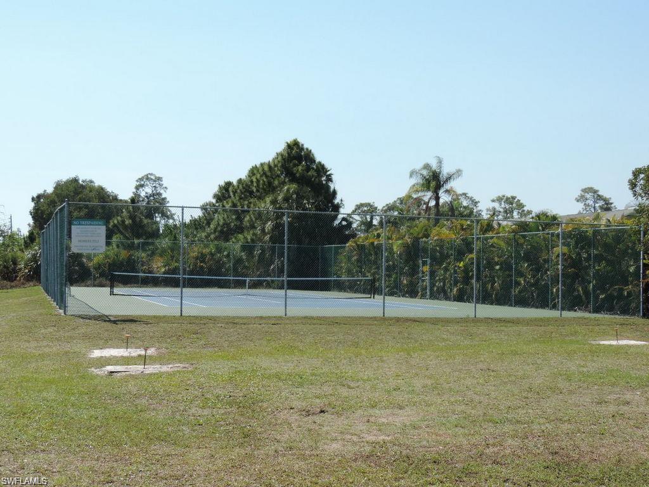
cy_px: 244
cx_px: 324
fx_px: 937
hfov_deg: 38.2
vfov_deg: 29.1
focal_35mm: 50
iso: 80
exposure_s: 1/640
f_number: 3.6
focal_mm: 8.9
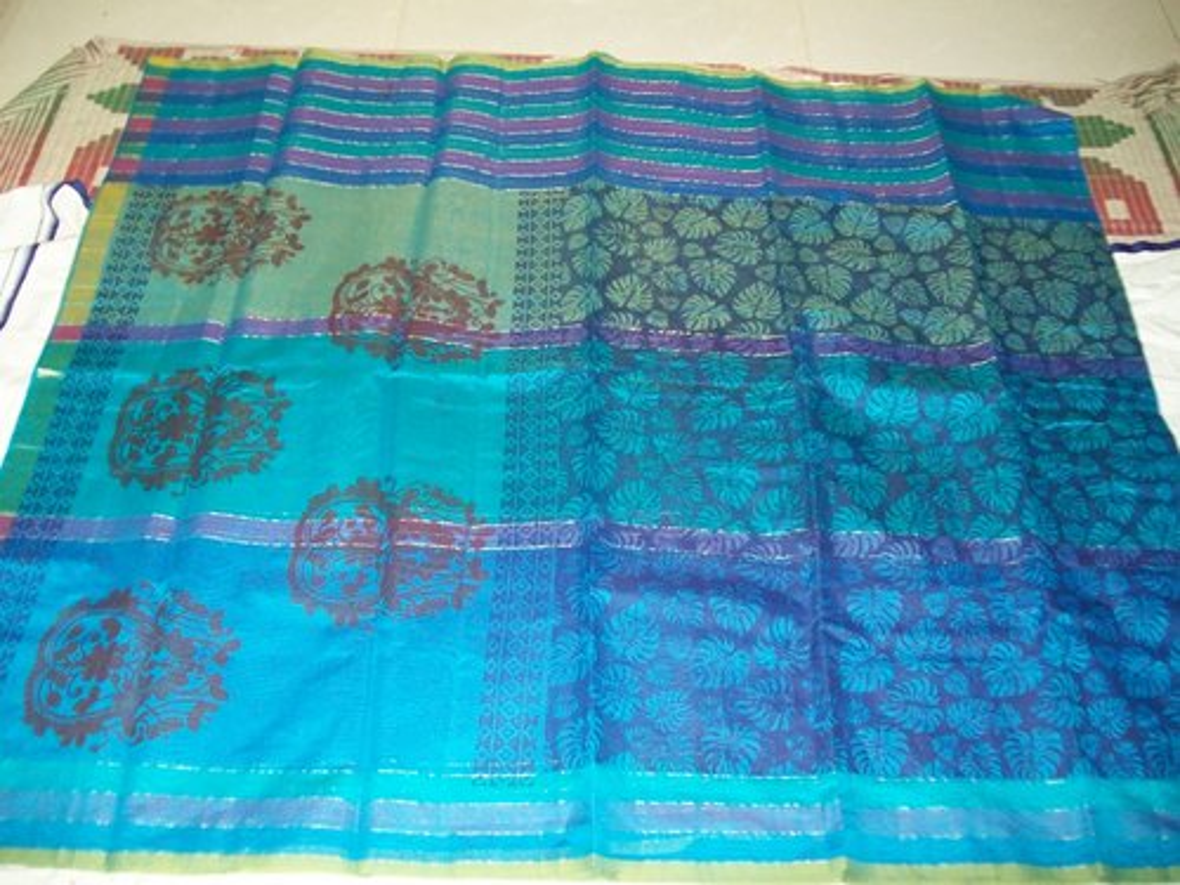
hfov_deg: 51.4
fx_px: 1227
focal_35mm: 36
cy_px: 442
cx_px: 590
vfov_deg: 39.7
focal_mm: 6
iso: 160
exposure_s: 1/60
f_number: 2.7
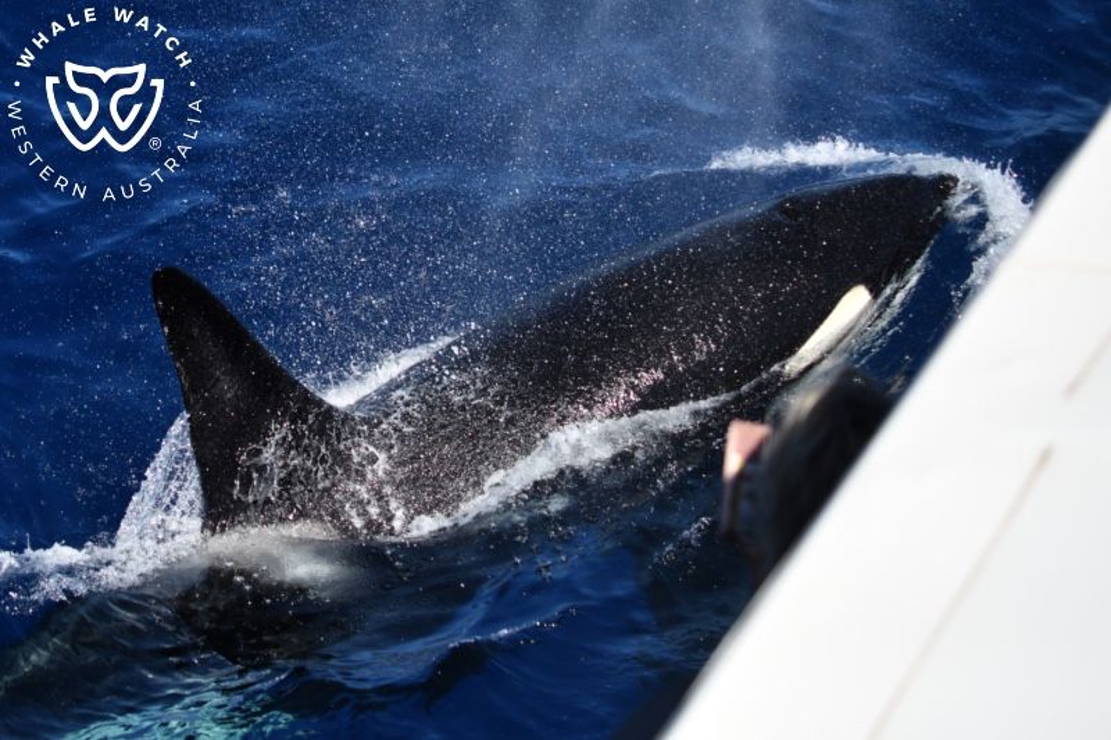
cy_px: 370
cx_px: 556
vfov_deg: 22.6
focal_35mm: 60
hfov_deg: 33.4
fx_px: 1851
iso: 720
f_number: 4.5
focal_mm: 60
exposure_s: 1/8000
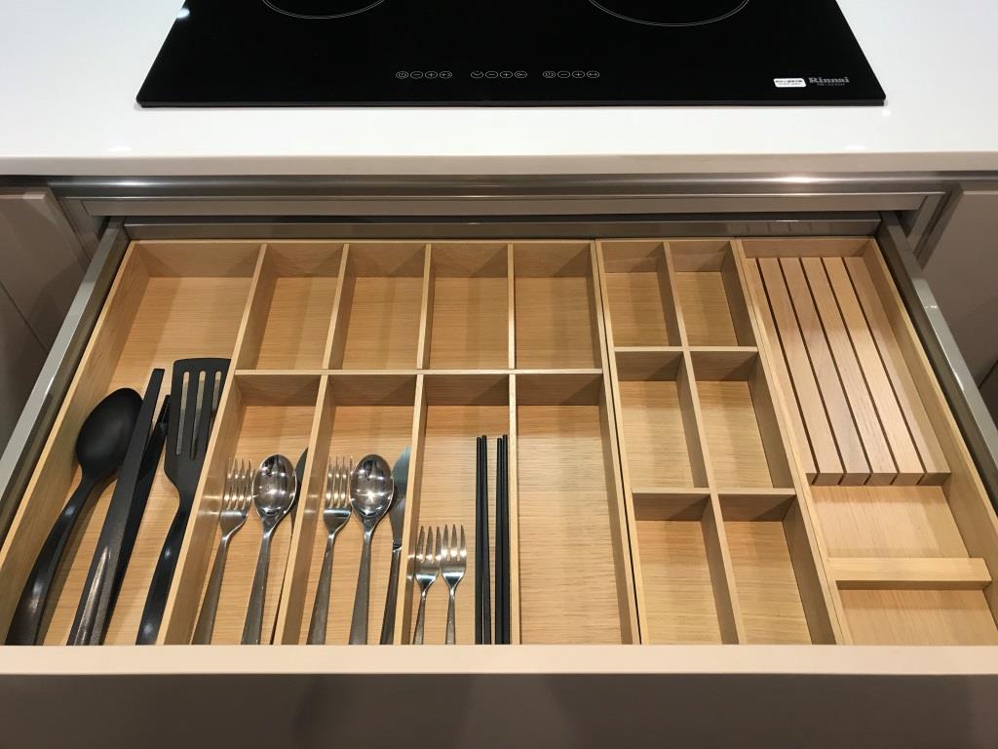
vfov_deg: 49.7
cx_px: 499
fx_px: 807
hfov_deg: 63.4
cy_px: 374
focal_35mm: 28
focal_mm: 3.99
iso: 40
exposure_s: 1/17
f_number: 1.8
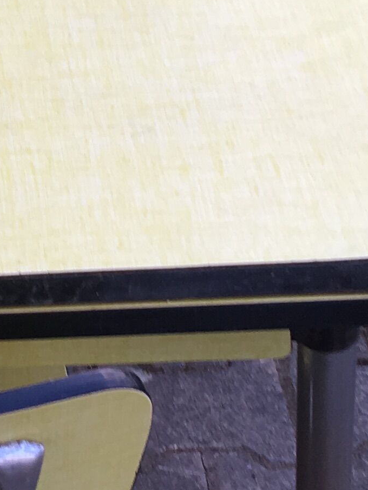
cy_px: 247
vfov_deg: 15.3
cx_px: -140
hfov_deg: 11.2
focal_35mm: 129
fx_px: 1828
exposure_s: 1/100
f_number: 2.2
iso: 25
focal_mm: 4.15
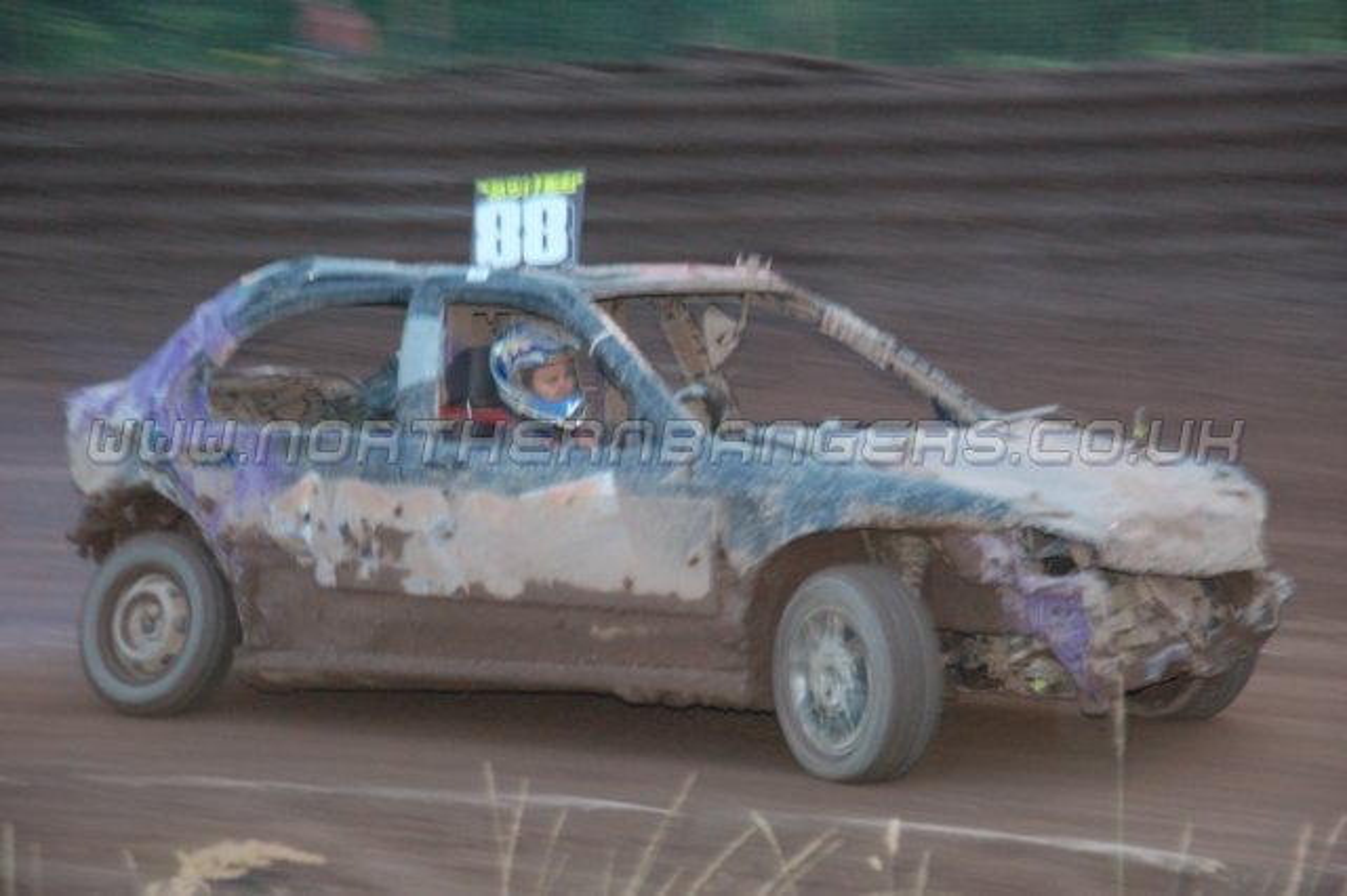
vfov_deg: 11.7
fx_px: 4375
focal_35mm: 117
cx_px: 674
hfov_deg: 17.5
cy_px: 448
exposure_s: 1/60
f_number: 7.1
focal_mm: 78
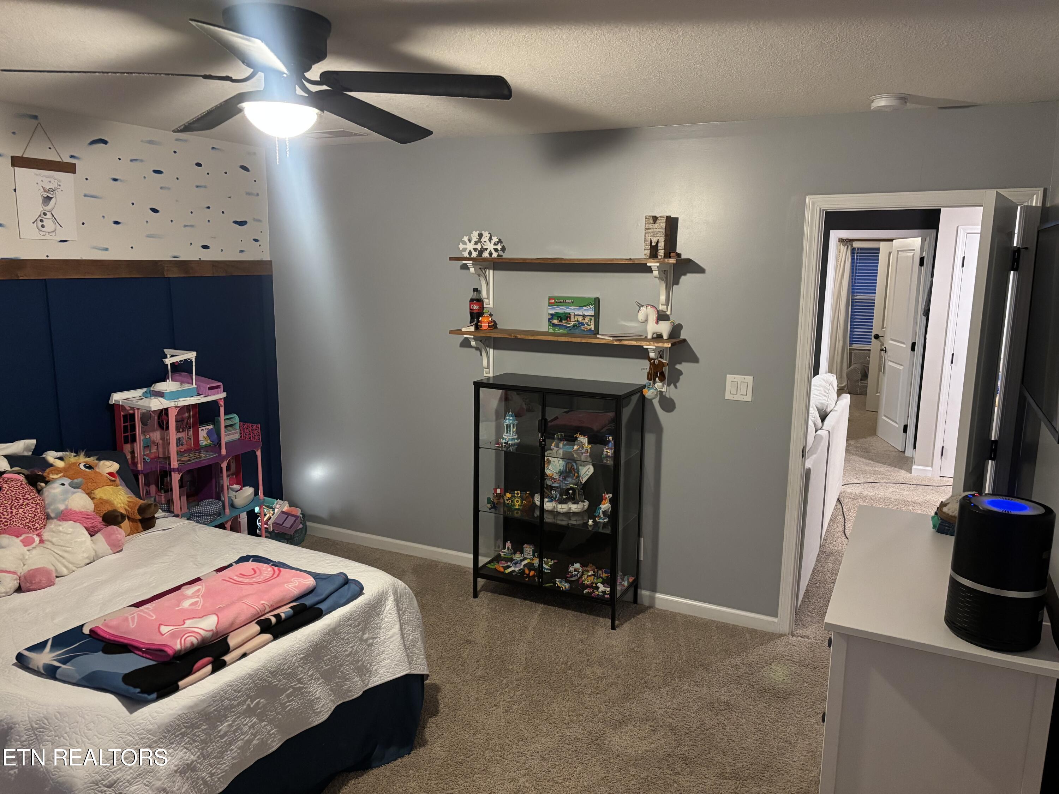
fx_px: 795
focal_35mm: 26
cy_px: 397
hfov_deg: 67.3
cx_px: 530
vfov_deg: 53.1
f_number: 1.6
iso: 500
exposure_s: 1/40
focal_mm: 5.96
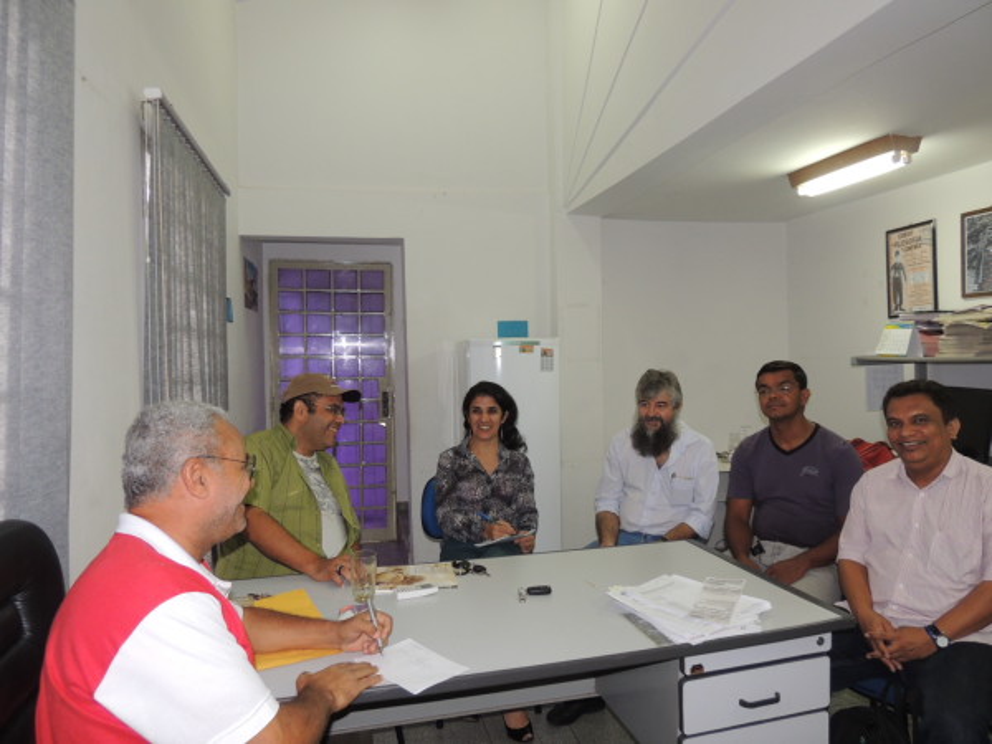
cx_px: 496
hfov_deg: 71.6
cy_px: 372
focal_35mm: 24
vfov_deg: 56.8
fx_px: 688
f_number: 3
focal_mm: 4.3
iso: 200
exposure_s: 1/30
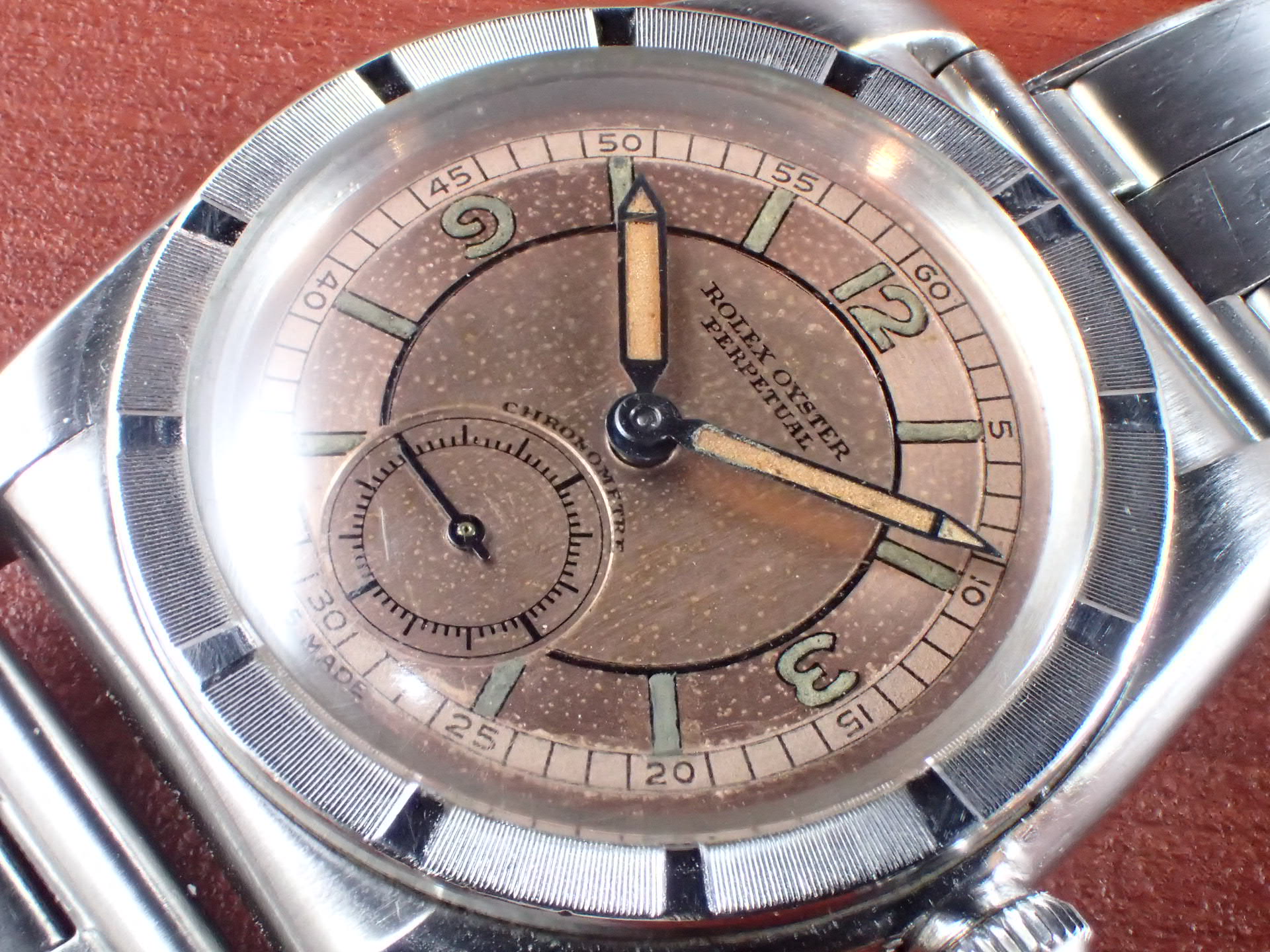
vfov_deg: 19.9
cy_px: 476
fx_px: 2715
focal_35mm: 74
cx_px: 635
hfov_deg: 26.3
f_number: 5.6
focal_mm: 13.47
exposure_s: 1/80
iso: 1600
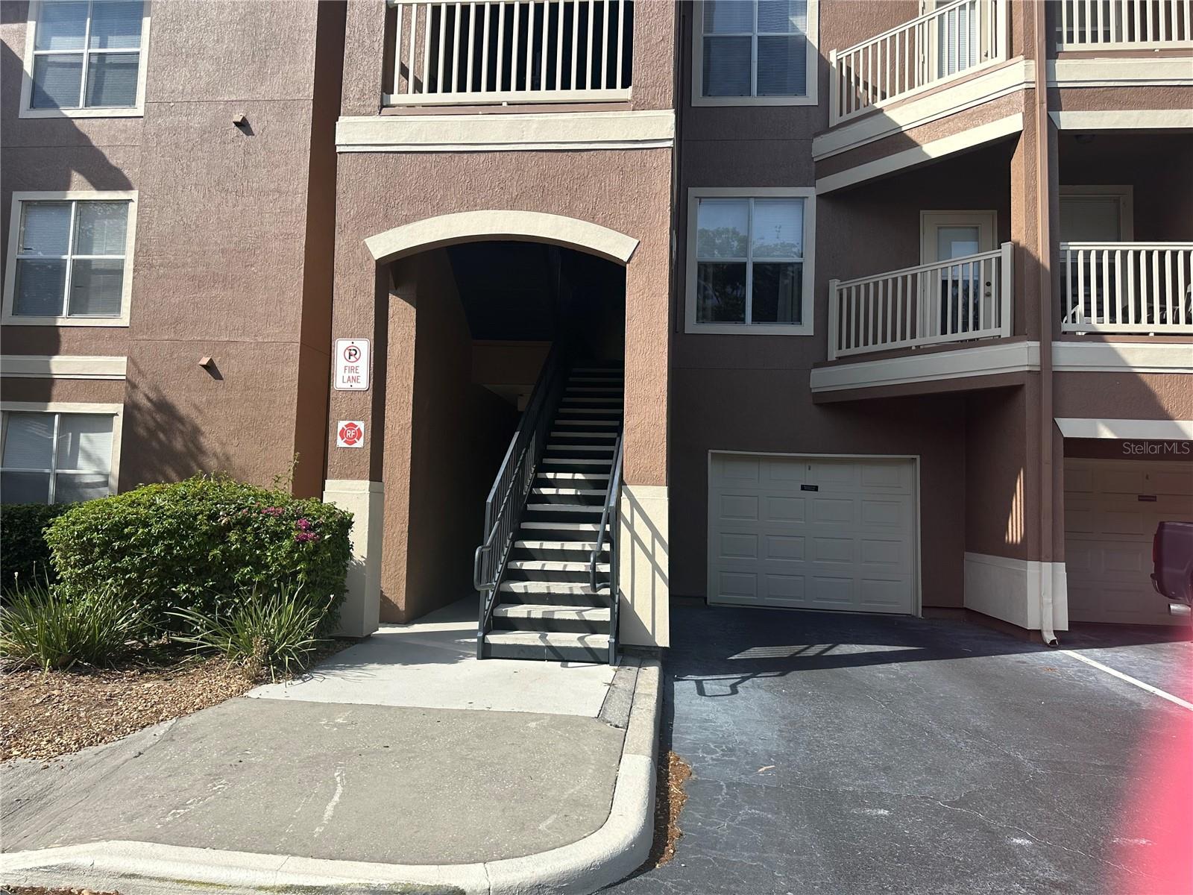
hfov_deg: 71.6
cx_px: 596
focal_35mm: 24
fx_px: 827
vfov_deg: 56.8
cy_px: 448
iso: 80
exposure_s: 1/3058
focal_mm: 6.86
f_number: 1.78
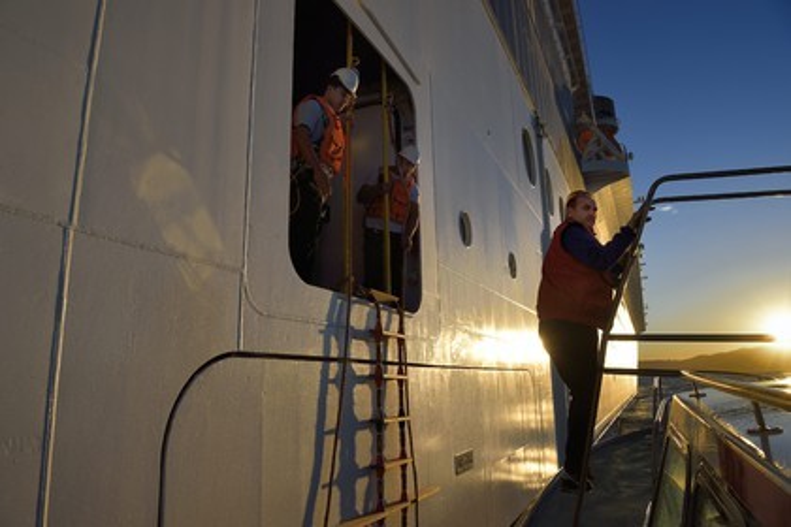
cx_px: 396
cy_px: 264
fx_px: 527
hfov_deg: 73.7
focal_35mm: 24
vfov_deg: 53.1
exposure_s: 1/640
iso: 320
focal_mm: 24
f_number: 13
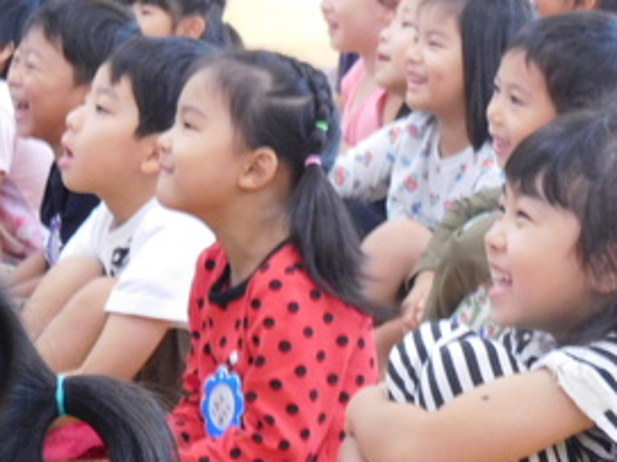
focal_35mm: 177
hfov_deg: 11.2
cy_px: 184
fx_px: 3153
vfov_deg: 8.4
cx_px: 439
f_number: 4.8
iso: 800
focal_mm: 17.8
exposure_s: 1/30
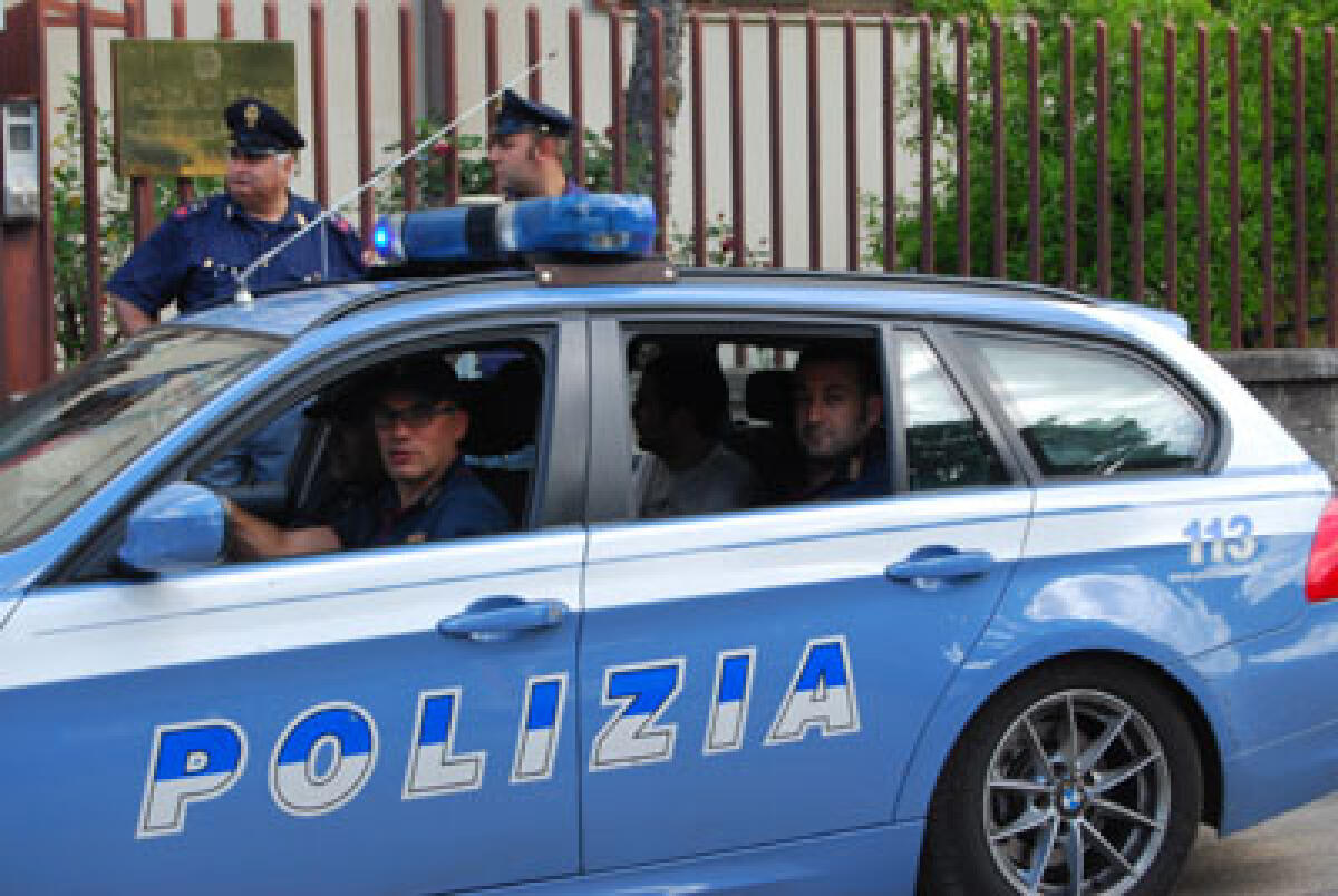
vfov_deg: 19.0
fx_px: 2680
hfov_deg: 28.0
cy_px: 448
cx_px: 669
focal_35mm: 72
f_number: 9
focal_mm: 48
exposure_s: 1/200
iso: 400
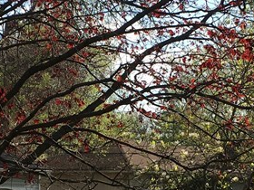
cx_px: 149
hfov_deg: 18.5
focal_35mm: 106
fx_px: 778
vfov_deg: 13.8
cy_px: 171
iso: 25
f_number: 2.2
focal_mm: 4.15
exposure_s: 1/1012
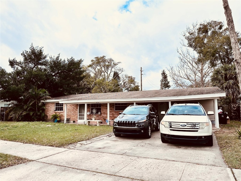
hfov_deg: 71.6
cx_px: 120
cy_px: 90
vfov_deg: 56.8
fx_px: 167
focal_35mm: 24
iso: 80
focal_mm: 6.86
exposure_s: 1/3058
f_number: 1.78
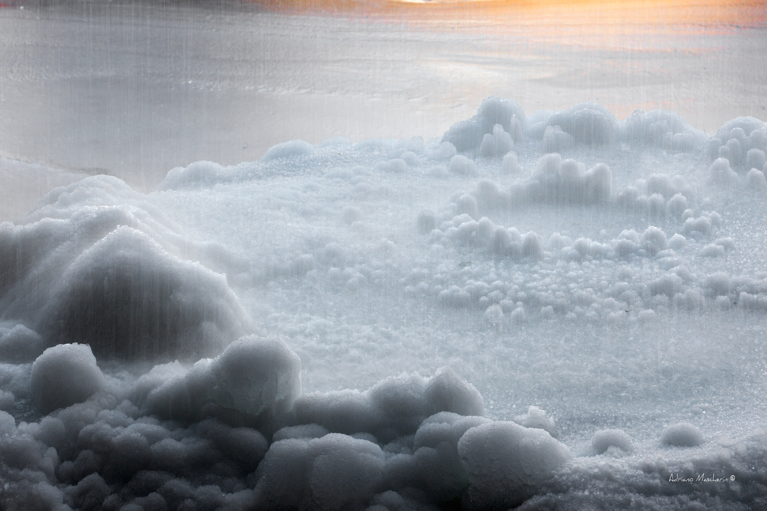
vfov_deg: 7.6
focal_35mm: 180
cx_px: 384
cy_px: 256
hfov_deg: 11.4
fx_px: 3834
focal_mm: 180
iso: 100
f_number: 16
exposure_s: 1/25
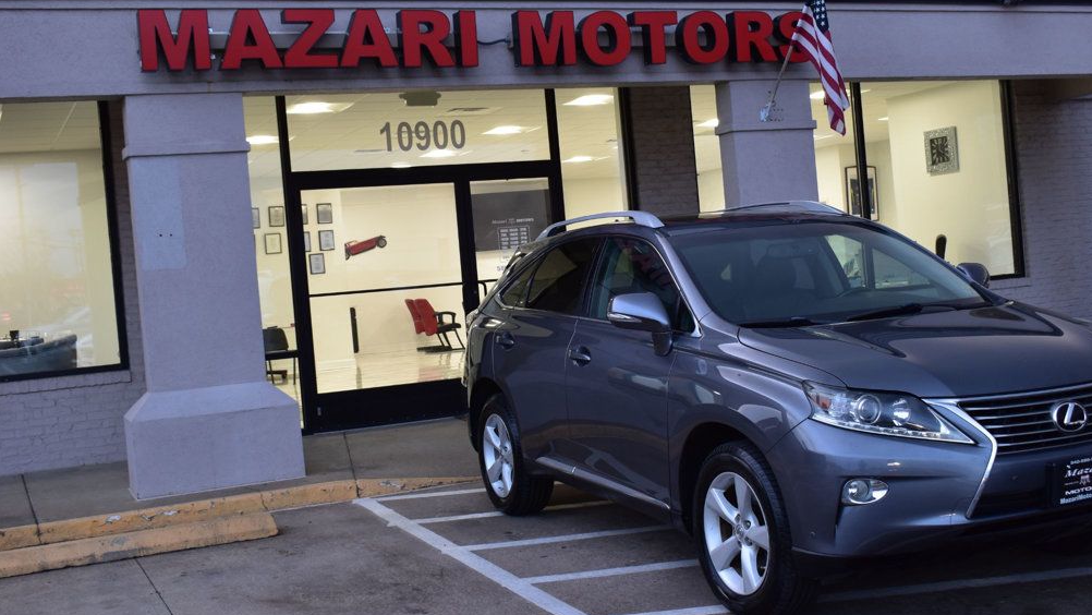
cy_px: 294
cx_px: 556
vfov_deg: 25.7
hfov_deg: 44.1
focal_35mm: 47
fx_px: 1348
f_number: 7.1
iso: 400
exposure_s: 1/25
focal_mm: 29
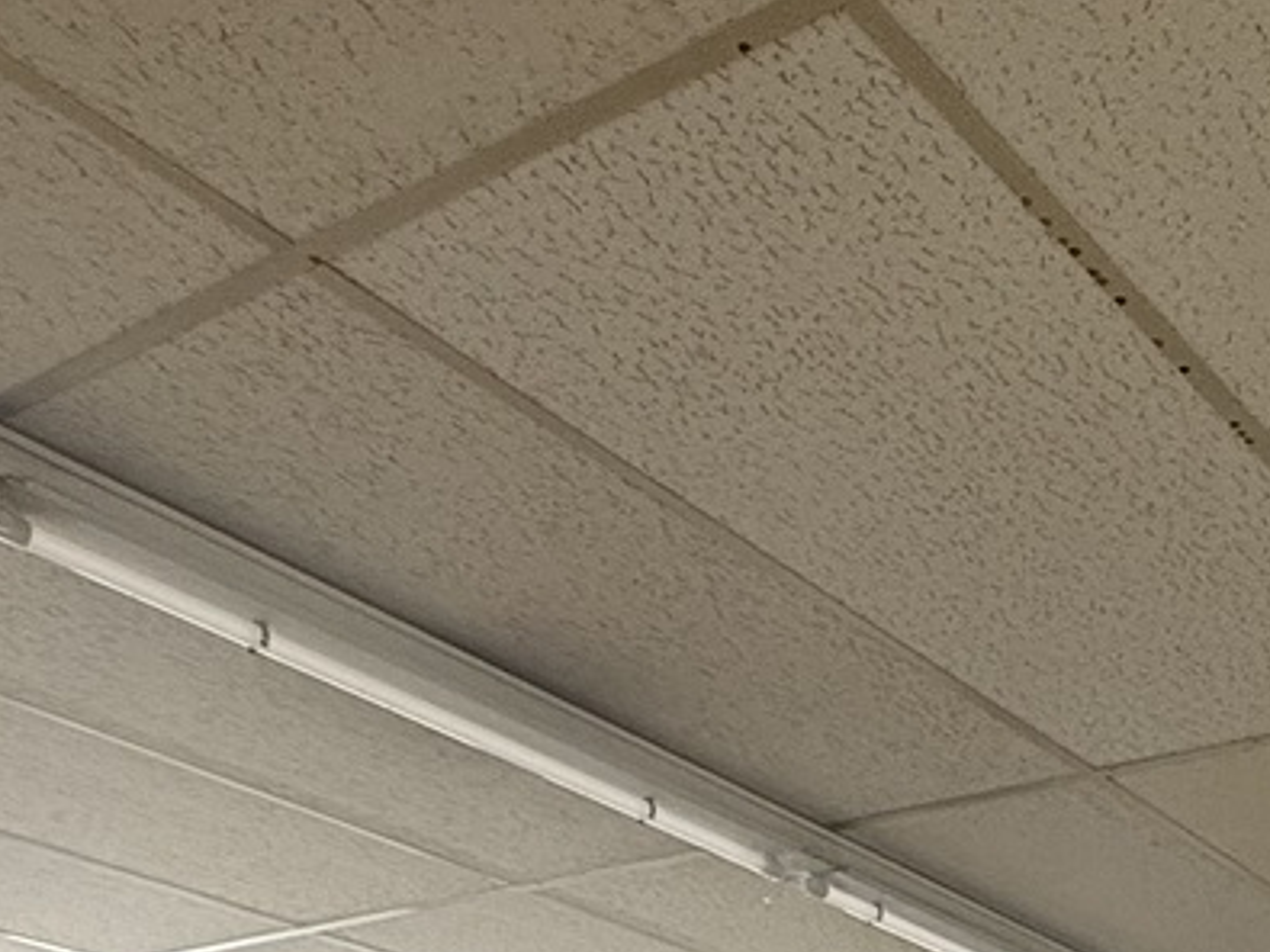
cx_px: 1254
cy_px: 1502
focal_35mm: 51
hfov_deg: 34.3
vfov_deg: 22.4
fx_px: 1871
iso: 250
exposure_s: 1/60
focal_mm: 2.22
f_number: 2.2
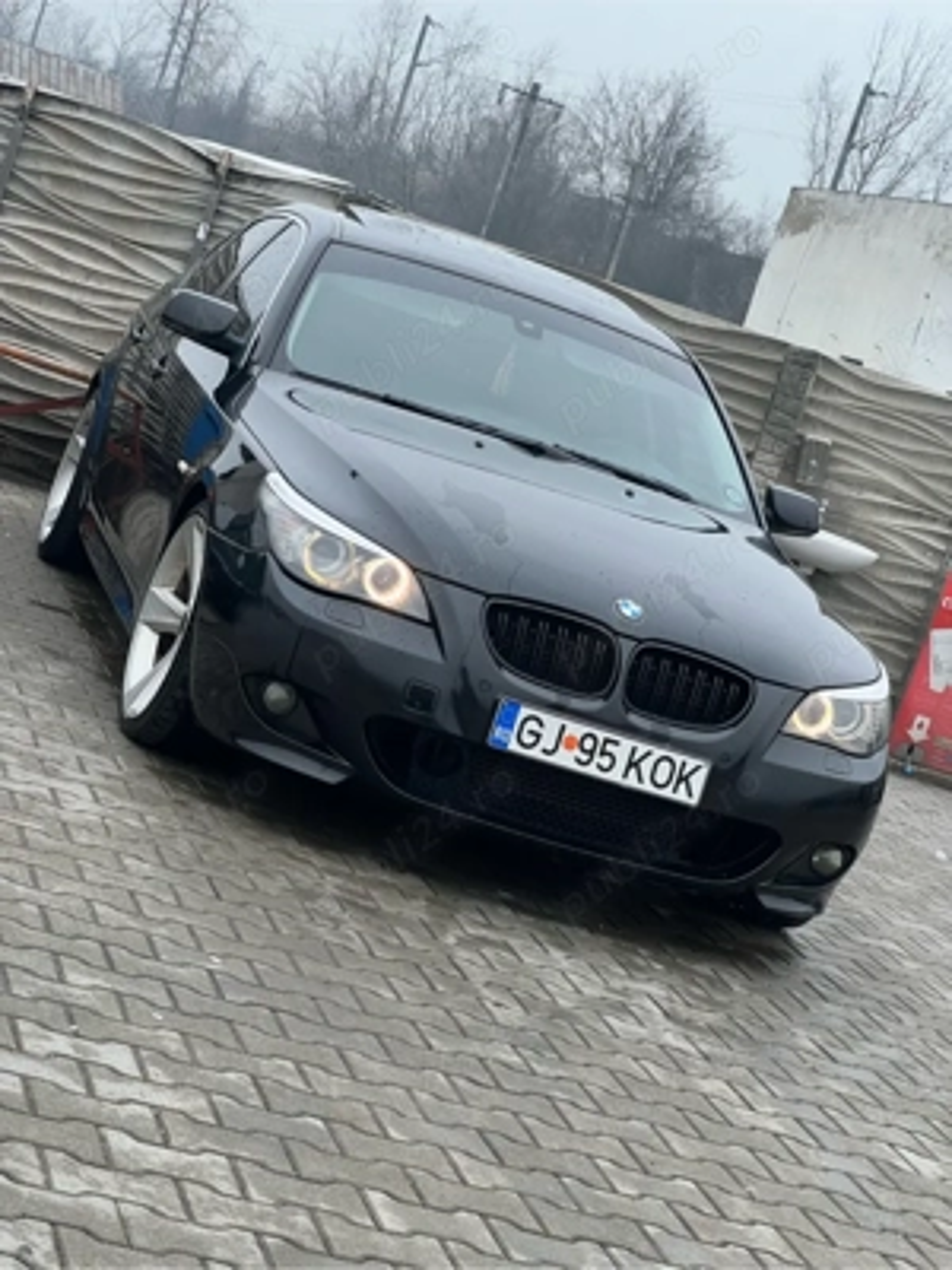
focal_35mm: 77
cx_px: 476
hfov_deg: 19.1
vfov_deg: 25.3
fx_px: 2824
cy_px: 635
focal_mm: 9
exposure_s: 1/137
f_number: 2.8
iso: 32
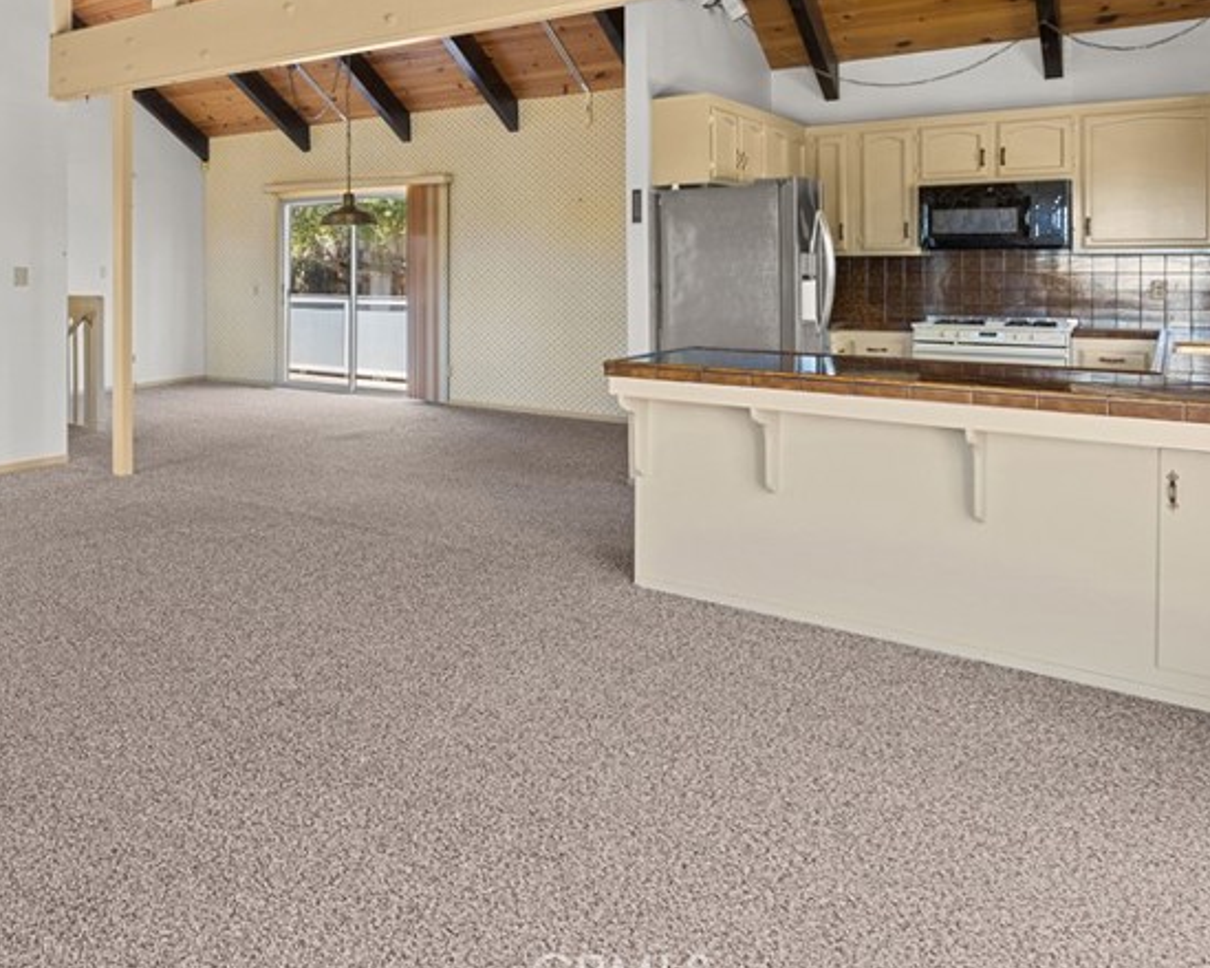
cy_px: 252
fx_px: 1003
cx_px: 194
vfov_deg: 49.6
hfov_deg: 56.3
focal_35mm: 28
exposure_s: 1/3
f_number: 8
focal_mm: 16
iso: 1000
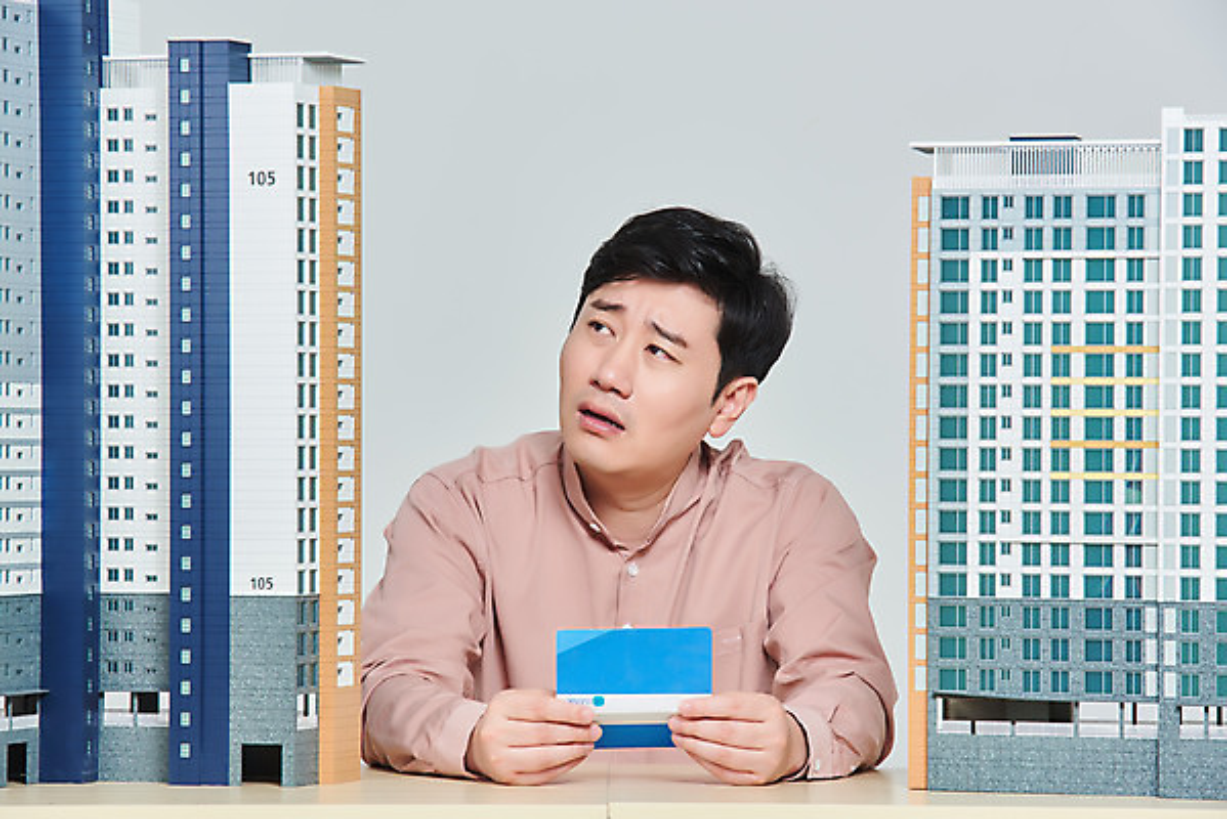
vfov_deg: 8.3
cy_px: 410
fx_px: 5626
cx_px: 614
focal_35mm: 165
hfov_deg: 12.4
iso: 100
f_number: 13
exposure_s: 1/125
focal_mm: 165
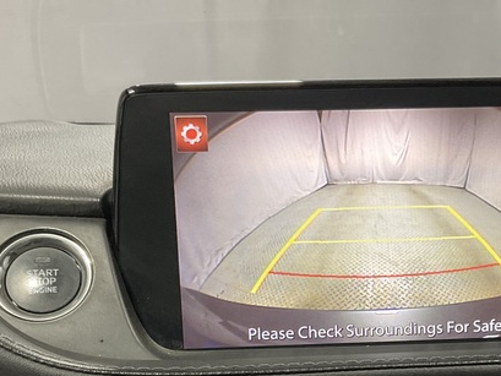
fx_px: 984
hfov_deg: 28.3
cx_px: 348
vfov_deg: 20.9
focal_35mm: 68
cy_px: 382
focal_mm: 3
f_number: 1.8
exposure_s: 1/60
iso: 80
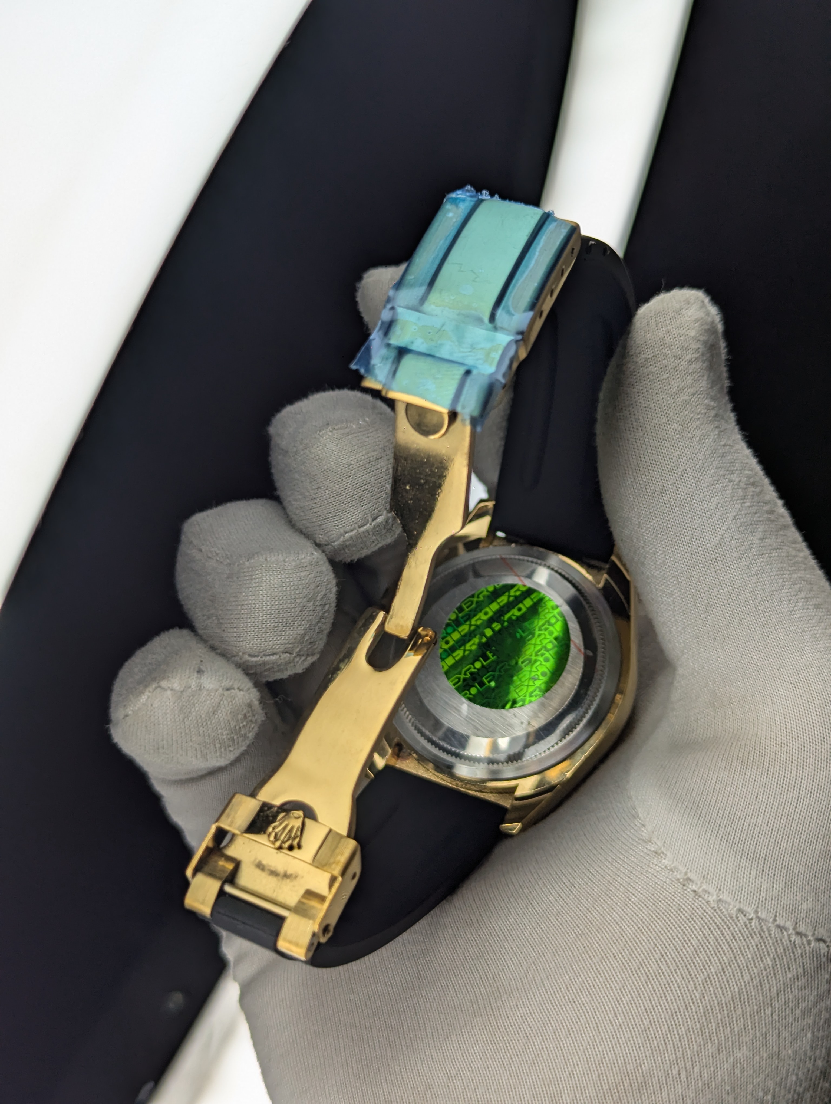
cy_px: 552
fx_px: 1533
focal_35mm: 48
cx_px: 416
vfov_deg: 39.6
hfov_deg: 30.3
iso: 35
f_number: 1.85
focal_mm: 6.81
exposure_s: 1/169
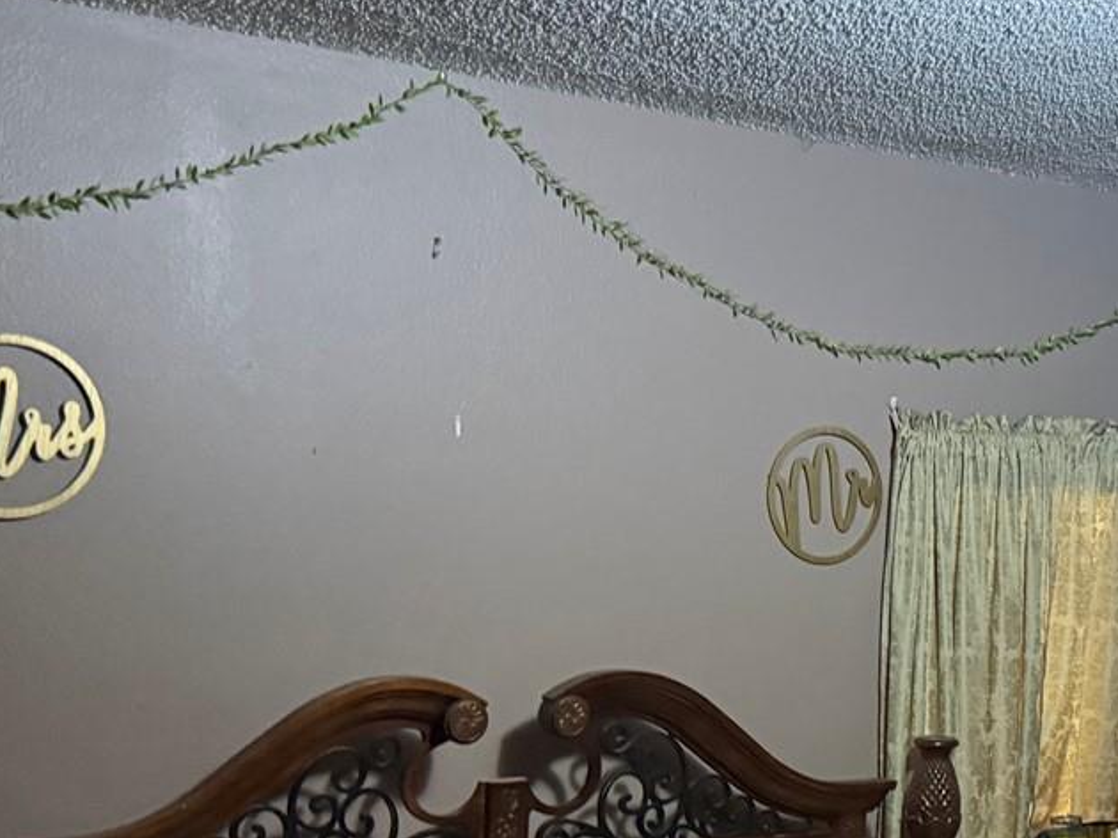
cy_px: 543
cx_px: 983
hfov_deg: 30.4
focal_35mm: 61
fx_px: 1969
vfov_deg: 23.9
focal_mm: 6.76
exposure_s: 1/40
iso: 1000
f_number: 1.78
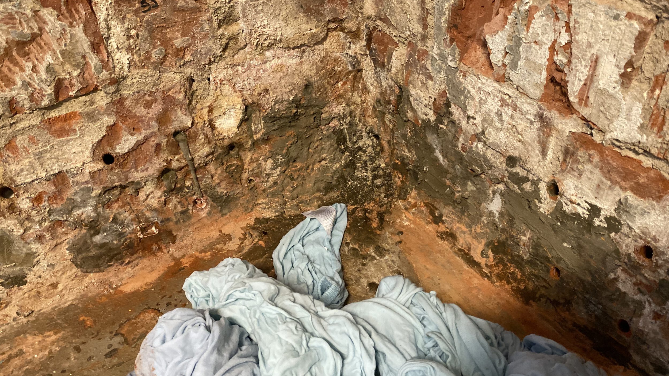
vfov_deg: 40.2
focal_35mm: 29
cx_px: 334
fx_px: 514
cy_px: 189
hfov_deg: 66.1
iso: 500
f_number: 1.8
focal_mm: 4.25
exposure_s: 1/50
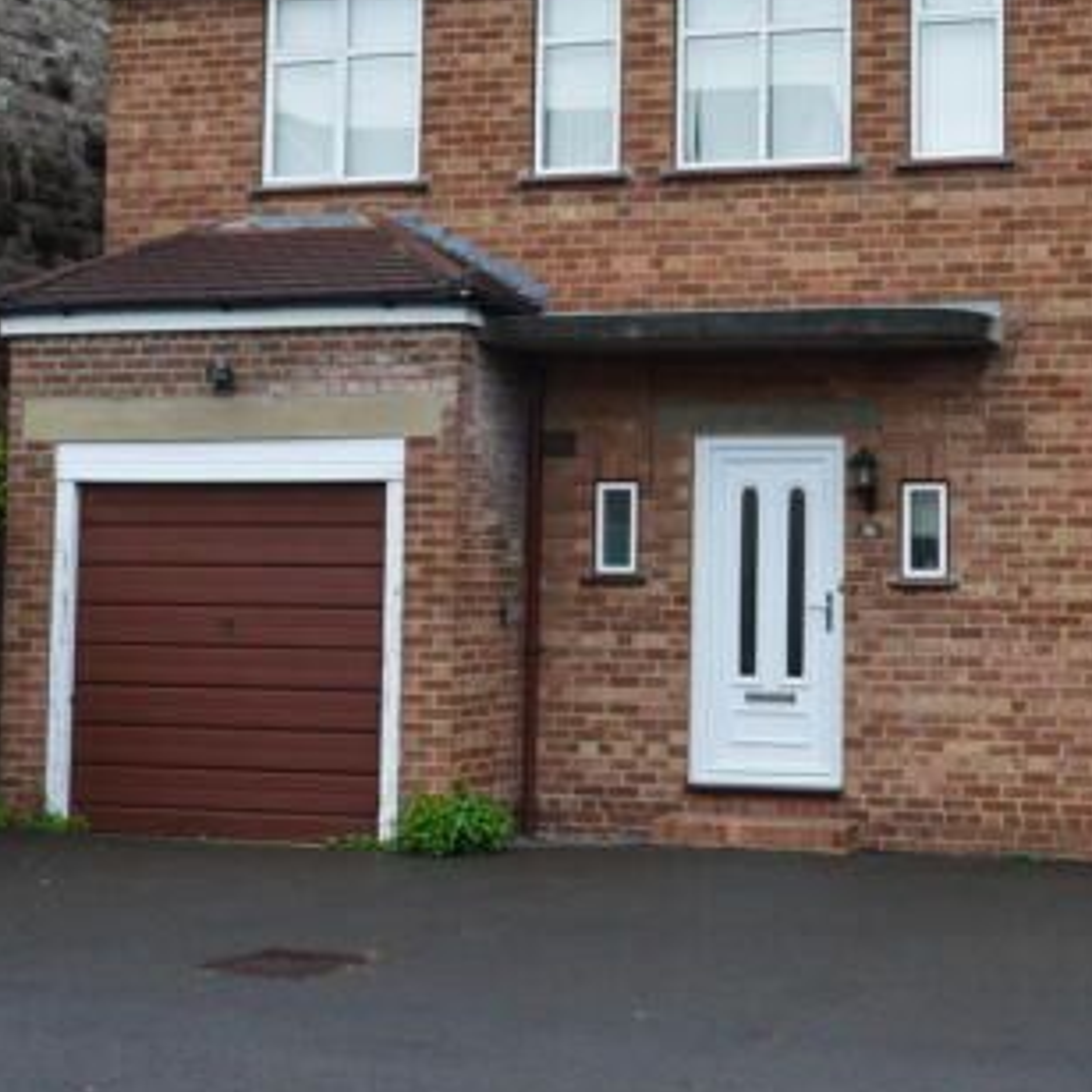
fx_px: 2424
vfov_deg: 25.3
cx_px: 801
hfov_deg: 25.1
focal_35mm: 68
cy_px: 376
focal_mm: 25
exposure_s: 1/250
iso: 400
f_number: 10
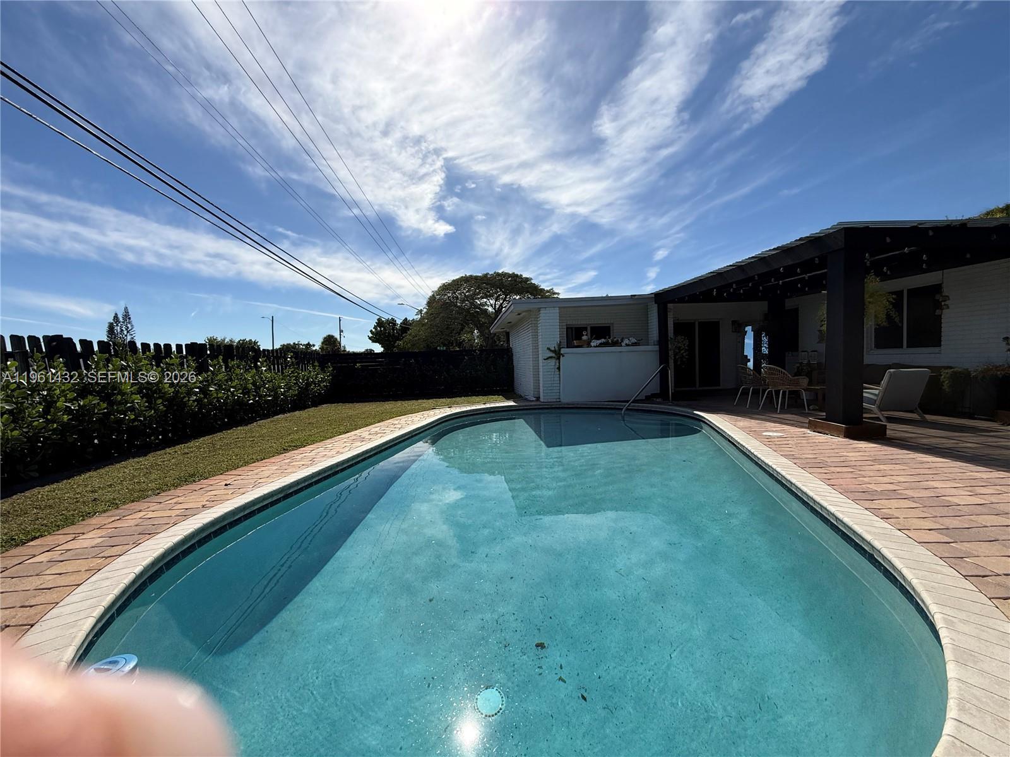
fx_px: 408
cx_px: 505
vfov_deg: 85.7
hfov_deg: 102.1
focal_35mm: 14
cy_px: 378
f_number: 2.2
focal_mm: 2.22
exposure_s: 1/3663
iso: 50
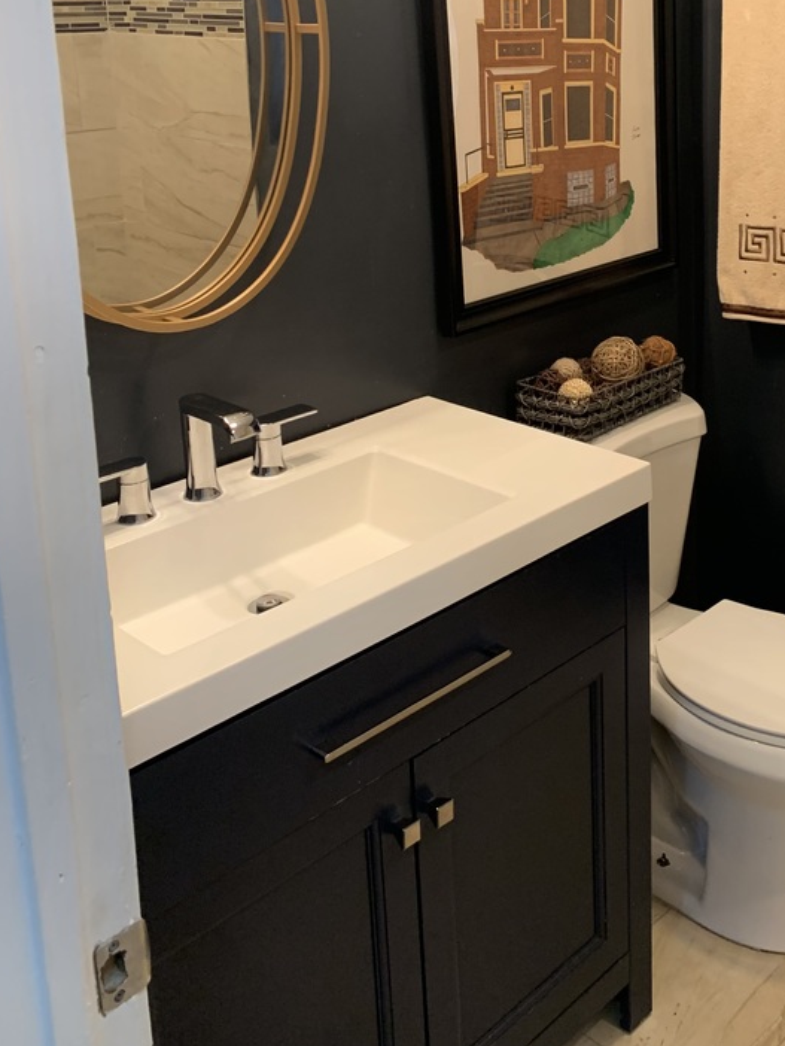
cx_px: 588
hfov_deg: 35.2
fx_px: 1209
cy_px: 294
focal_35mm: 40
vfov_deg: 45.5
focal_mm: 4.25
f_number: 1.8
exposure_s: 1/60
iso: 200
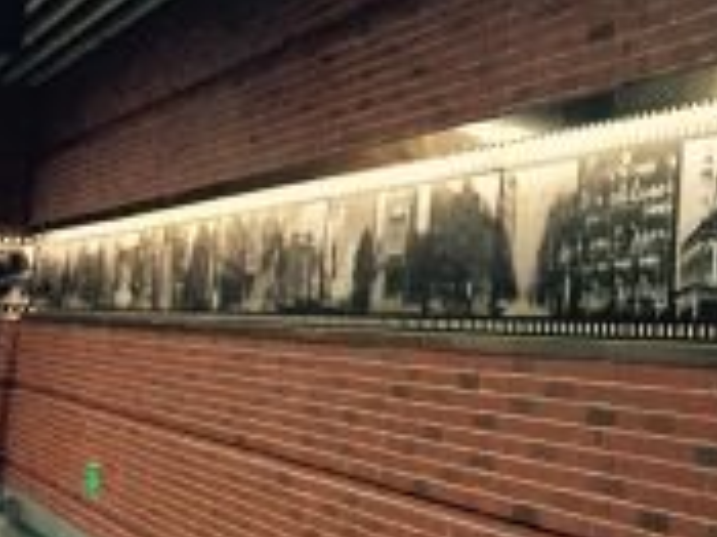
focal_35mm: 116
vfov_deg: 12.7
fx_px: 2401
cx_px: 930
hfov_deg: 16.1
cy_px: 80
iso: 250
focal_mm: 4.15
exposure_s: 1/30
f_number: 2.2
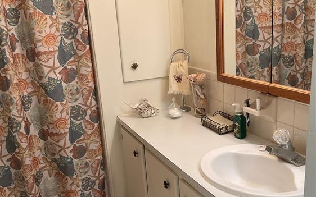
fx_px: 362
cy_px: 133
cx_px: 155
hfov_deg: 47.2
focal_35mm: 42
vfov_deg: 30.3
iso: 80
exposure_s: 1/60
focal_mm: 3
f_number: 1.8
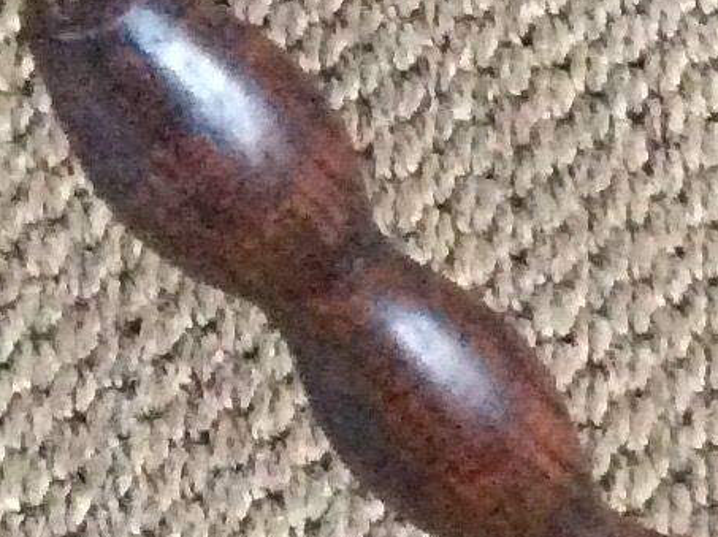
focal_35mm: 183
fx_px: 3793
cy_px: 738
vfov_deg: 8.0
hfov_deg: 10.0
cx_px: 1468
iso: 640
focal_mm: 3.3
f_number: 2.4
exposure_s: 1/17
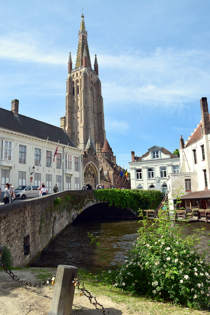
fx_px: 236
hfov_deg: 48.0
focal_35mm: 27
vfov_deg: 67.4
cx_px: 105
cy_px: 158
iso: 125
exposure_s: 1/100
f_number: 9
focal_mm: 18
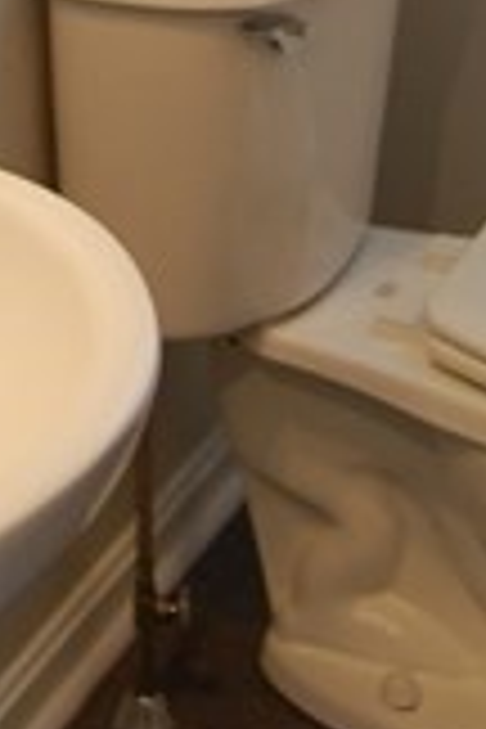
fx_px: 3159
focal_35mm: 156
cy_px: -612
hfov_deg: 8.7
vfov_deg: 12.0
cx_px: -11
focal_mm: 22
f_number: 3.8
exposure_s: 1/40
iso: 400
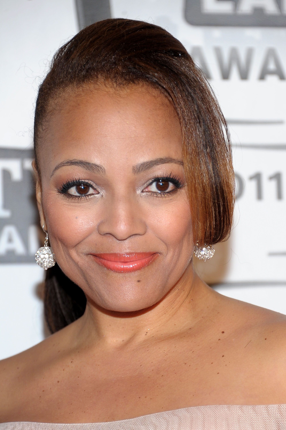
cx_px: 143
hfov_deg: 7.2
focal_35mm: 190
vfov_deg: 10.8
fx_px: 2266
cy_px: 215
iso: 640
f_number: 5.6
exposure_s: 1/160
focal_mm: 190
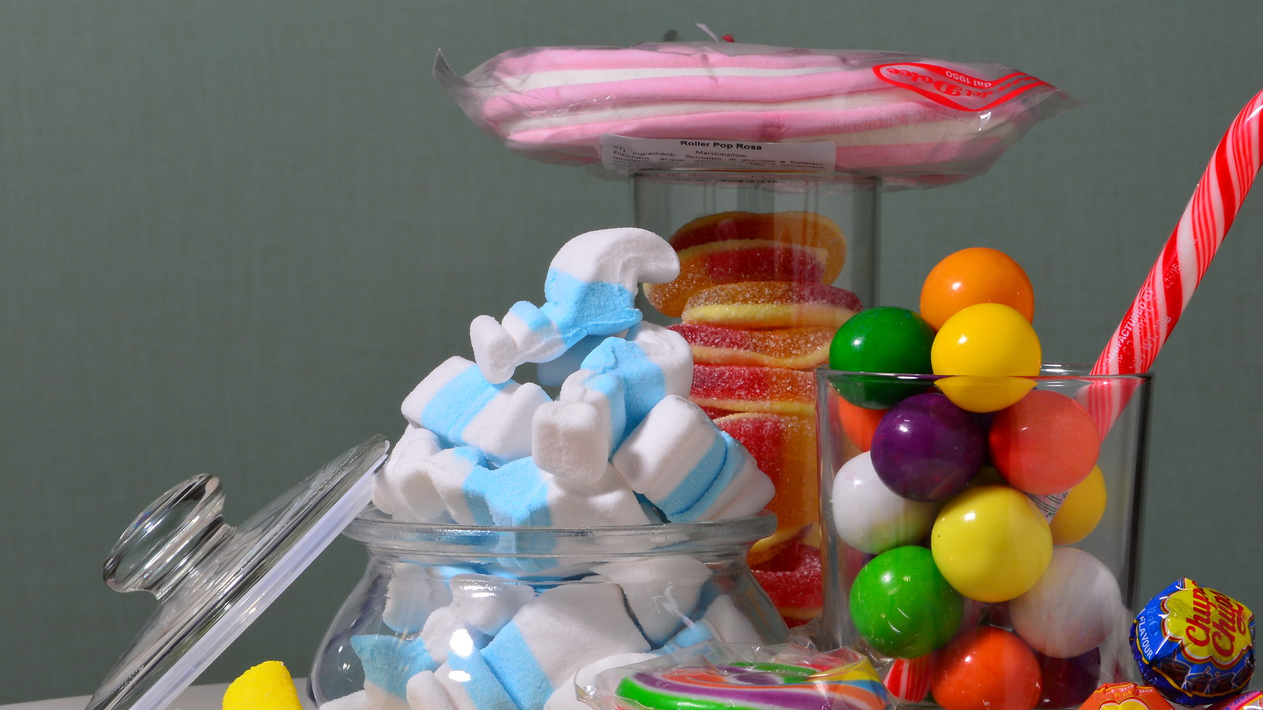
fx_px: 4178
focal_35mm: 125
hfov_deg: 17.2
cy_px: 329
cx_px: 760
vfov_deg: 9.7
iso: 100
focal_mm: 55
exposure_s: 1/2.5
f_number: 18
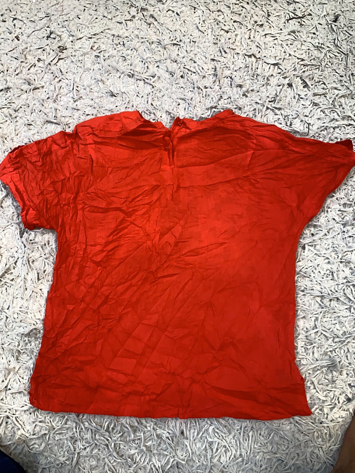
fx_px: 356
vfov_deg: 67.3
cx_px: 178
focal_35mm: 26
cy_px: 236
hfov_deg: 53.1
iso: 64
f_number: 1.8
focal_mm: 4.25
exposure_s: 1/100
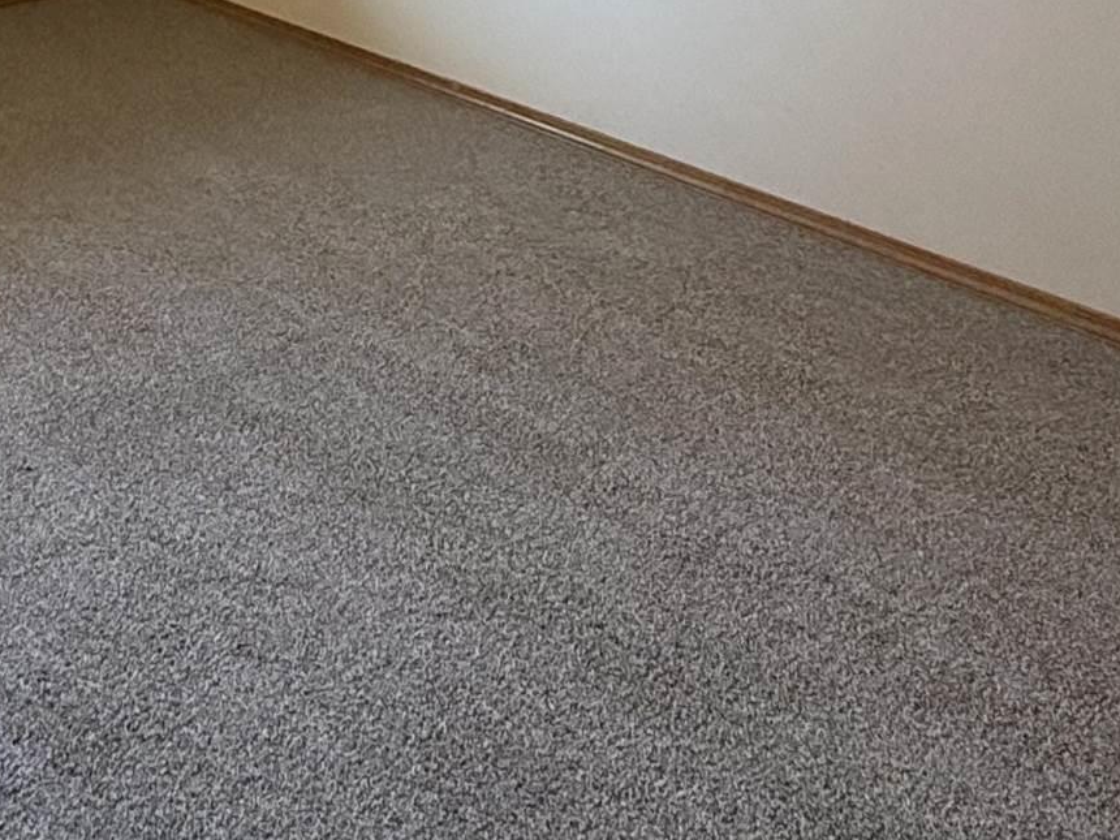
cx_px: 300
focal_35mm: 50
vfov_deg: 23.6
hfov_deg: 37.4
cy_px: -400
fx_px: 1618
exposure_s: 1/120
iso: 500
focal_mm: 2.22
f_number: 2.2
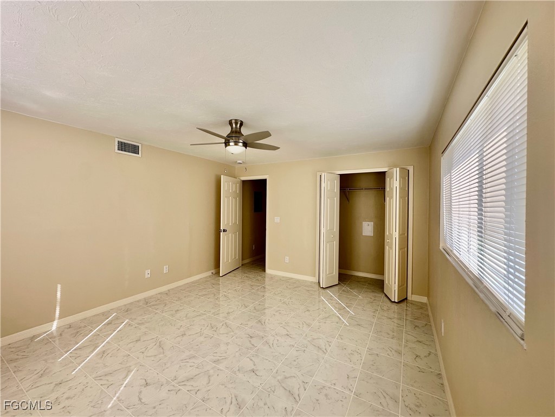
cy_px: 208
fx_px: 224
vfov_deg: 85.7
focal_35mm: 14
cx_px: 278
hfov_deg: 102.1
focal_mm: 2.22
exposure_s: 1/100
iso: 40
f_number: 2.2
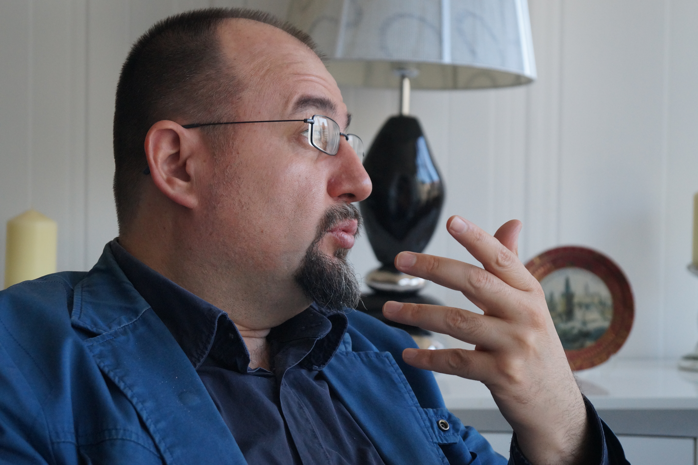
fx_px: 1453
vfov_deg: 18.2
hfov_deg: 27.0
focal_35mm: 75
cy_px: 232
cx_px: 349
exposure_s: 1/160
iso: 1000
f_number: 5.6
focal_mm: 50
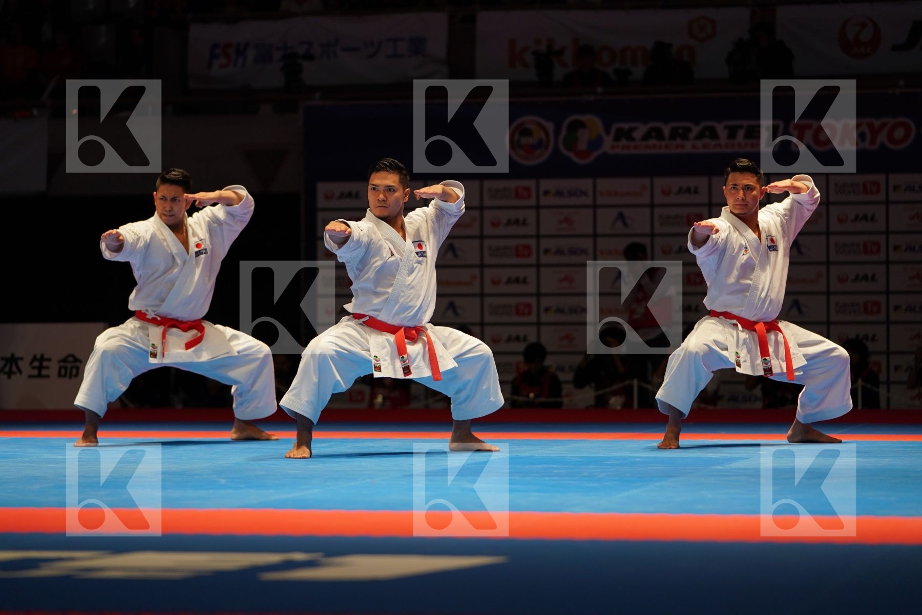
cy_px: 308
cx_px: 461
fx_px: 2843
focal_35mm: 111
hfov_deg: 18.4
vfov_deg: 12.3
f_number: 2.8
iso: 800
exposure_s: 1/500
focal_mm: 111
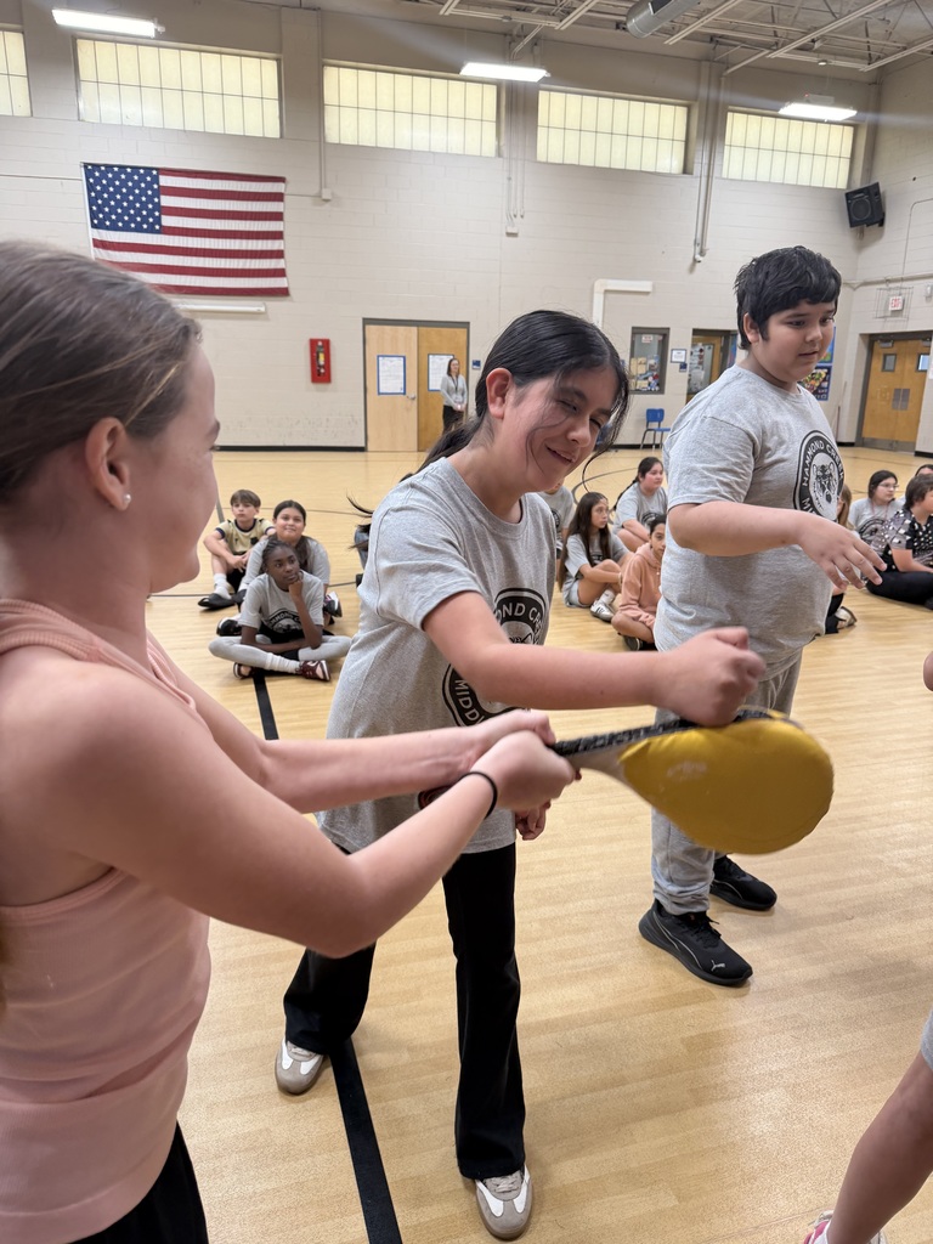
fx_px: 862
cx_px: 466
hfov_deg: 56.8
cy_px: 622
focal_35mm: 24
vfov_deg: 71.6
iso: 100
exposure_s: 1/121
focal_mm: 6.76
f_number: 1.78
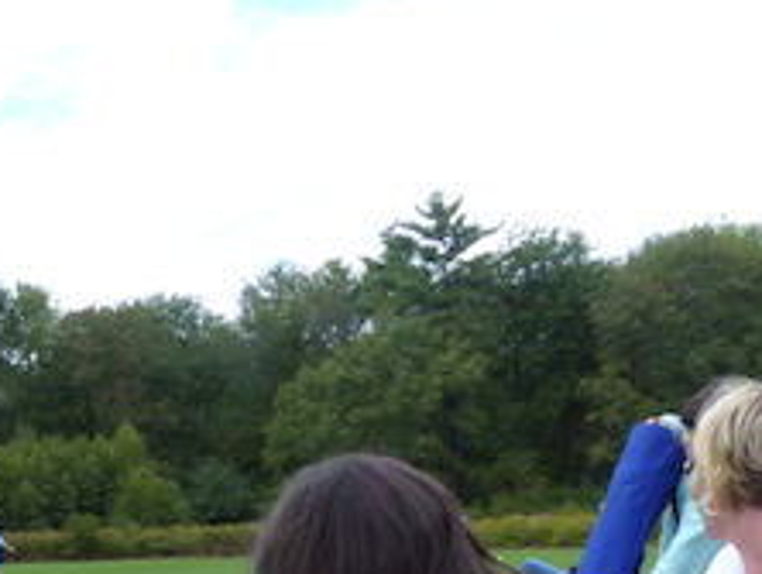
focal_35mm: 60
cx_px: -125
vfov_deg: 23.5
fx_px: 1322
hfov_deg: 28.5
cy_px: 567
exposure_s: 1/60
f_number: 8
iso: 100
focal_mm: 4.5
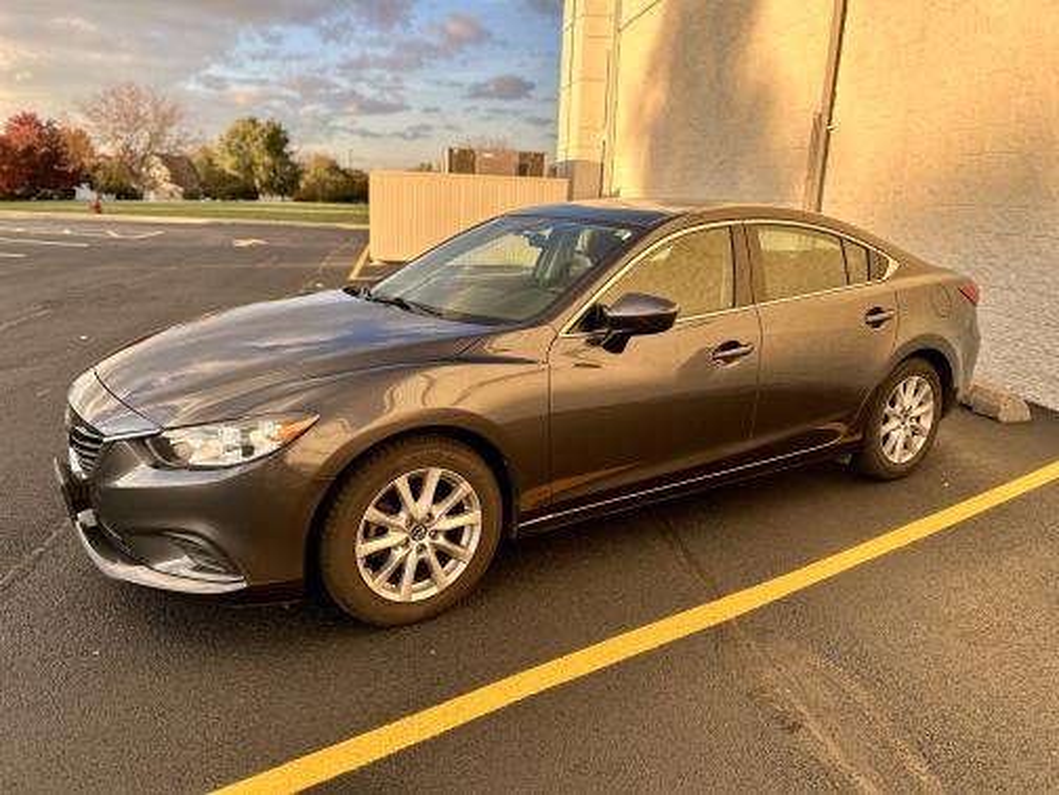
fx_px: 795
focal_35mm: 26
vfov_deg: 53.1
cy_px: 398
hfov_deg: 67.3
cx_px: 530
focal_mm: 5.7
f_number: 1.5
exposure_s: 1/604
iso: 50
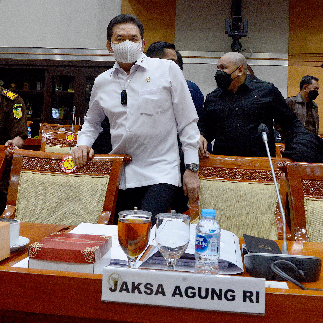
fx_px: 317
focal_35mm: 30
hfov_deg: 53.8
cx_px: 186
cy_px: 160
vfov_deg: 54.0
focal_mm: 23
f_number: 8
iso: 3200
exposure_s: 1/125
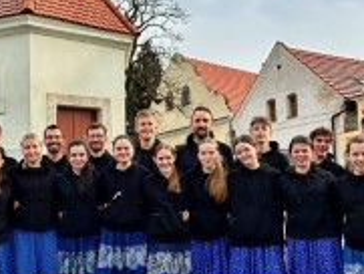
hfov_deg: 36.1
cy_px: 117
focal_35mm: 53
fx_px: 558
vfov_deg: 27.5
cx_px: 159
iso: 80
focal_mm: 6.86
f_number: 1.78
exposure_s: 1/1751
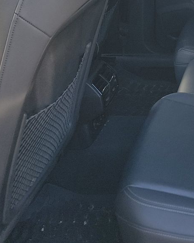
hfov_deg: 21.9
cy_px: 22
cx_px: 224
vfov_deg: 28.0
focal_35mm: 65
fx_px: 467
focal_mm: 6.7
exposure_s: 1/59
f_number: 1.8
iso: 76
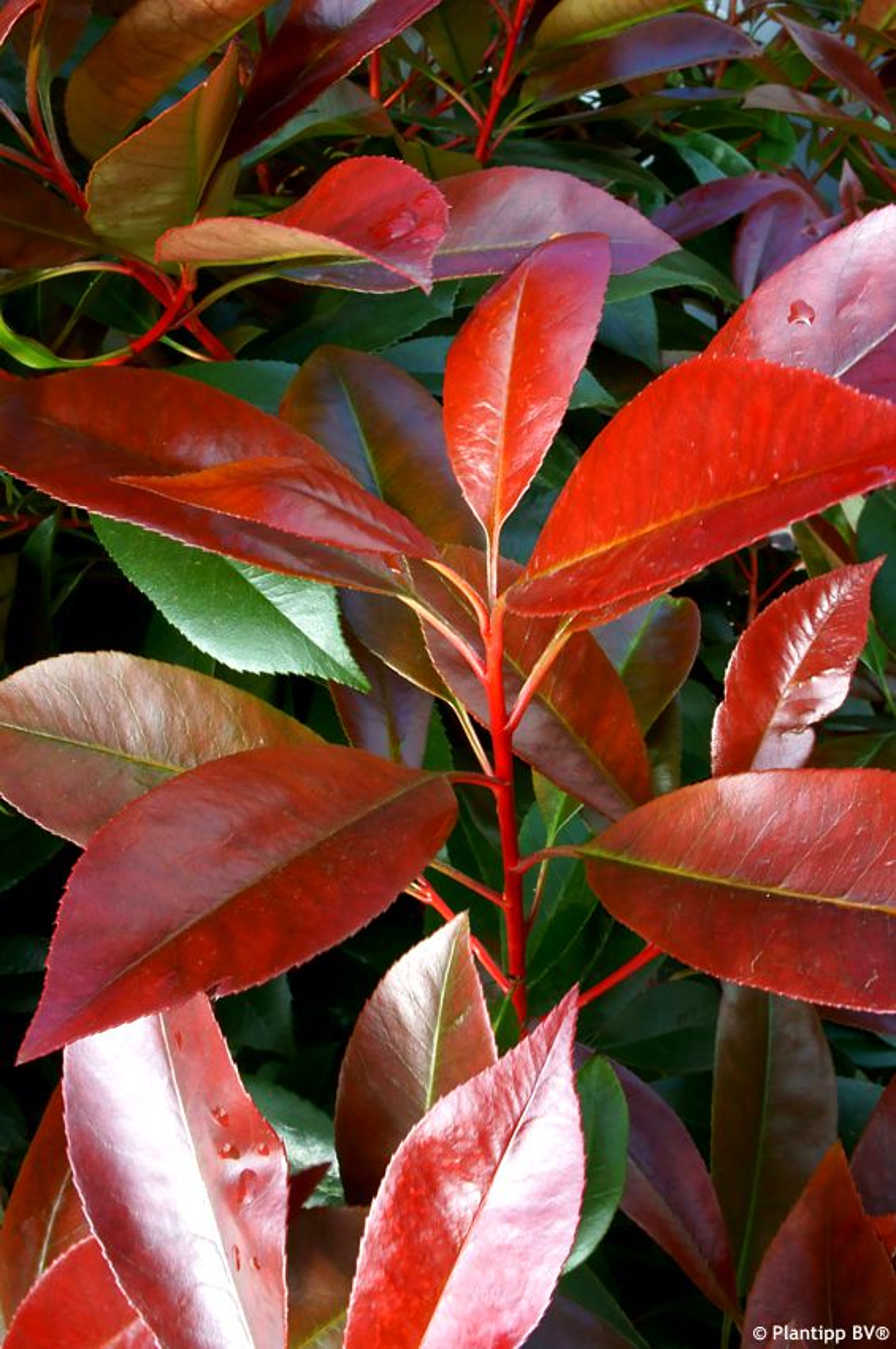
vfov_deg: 57.3
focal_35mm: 33
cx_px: 448
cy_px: 674
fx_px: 1234
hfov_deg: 39.9
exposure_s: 1/30
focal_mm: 22
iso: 1600
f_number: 25
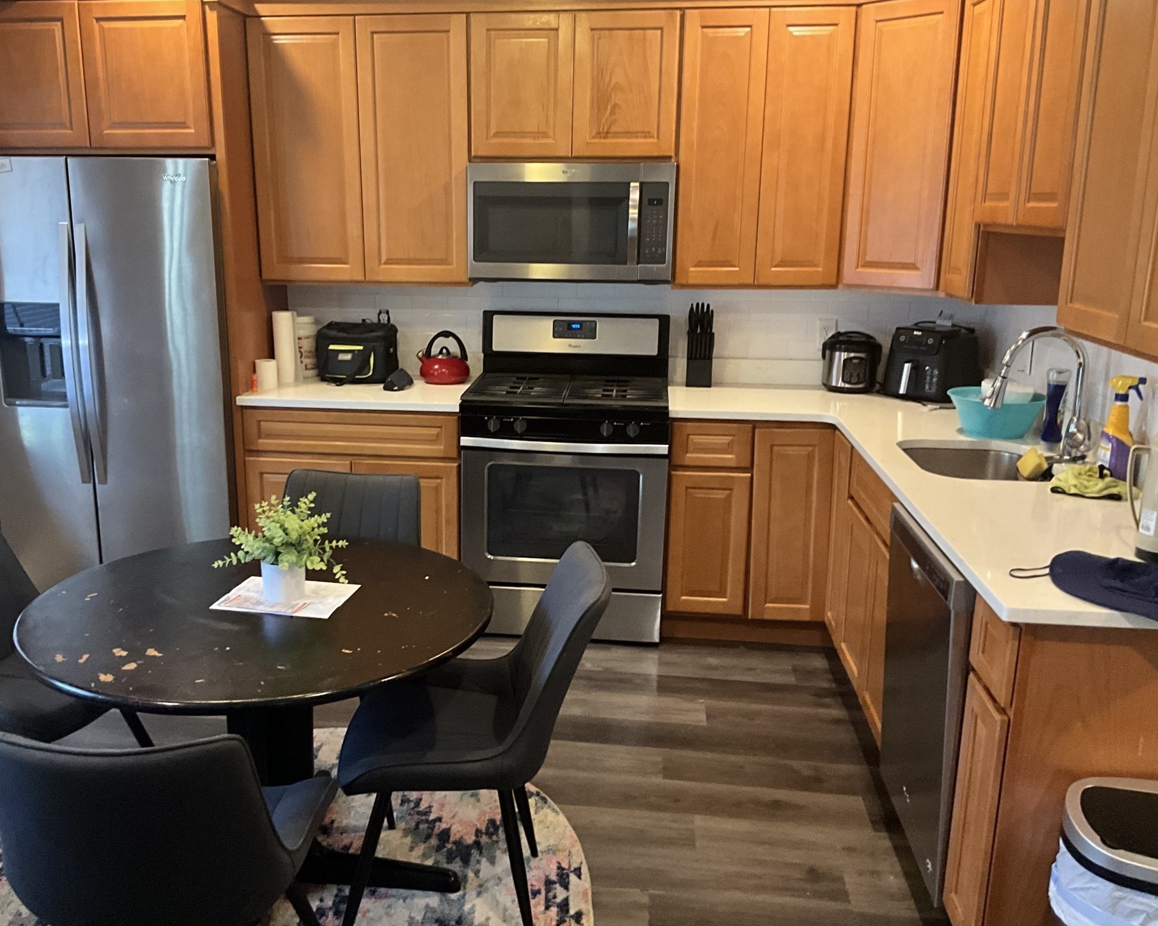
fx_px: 1097
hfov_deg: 55.6
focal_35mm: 32
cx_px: 524
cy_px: 464
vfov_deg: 45.8
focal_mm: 3
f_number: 1.8
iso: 250
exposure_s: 1/30
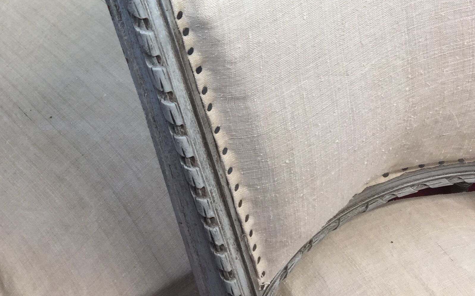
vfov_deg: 18.3
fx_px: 815
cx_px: 112
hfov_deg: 31.8
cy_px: -151
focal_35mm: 63
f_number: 2.2
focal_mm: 4.15
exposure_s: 1/50
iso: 40
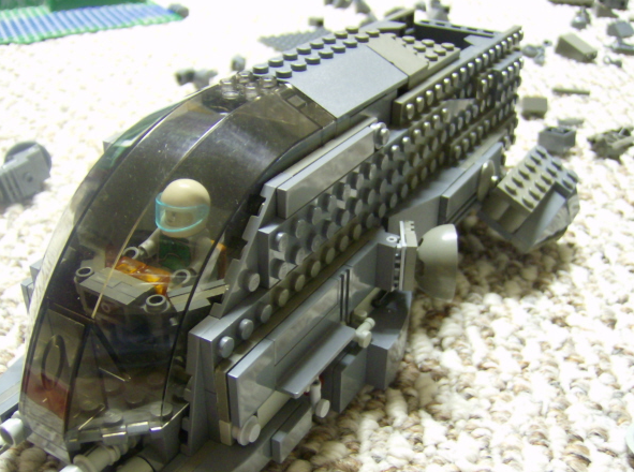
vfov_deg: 36.6
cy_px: 254
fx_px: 712
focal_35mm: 39
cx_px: 308
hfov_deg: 48.0
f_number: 2.8
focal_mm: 6
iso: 200
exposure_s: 1/2.83
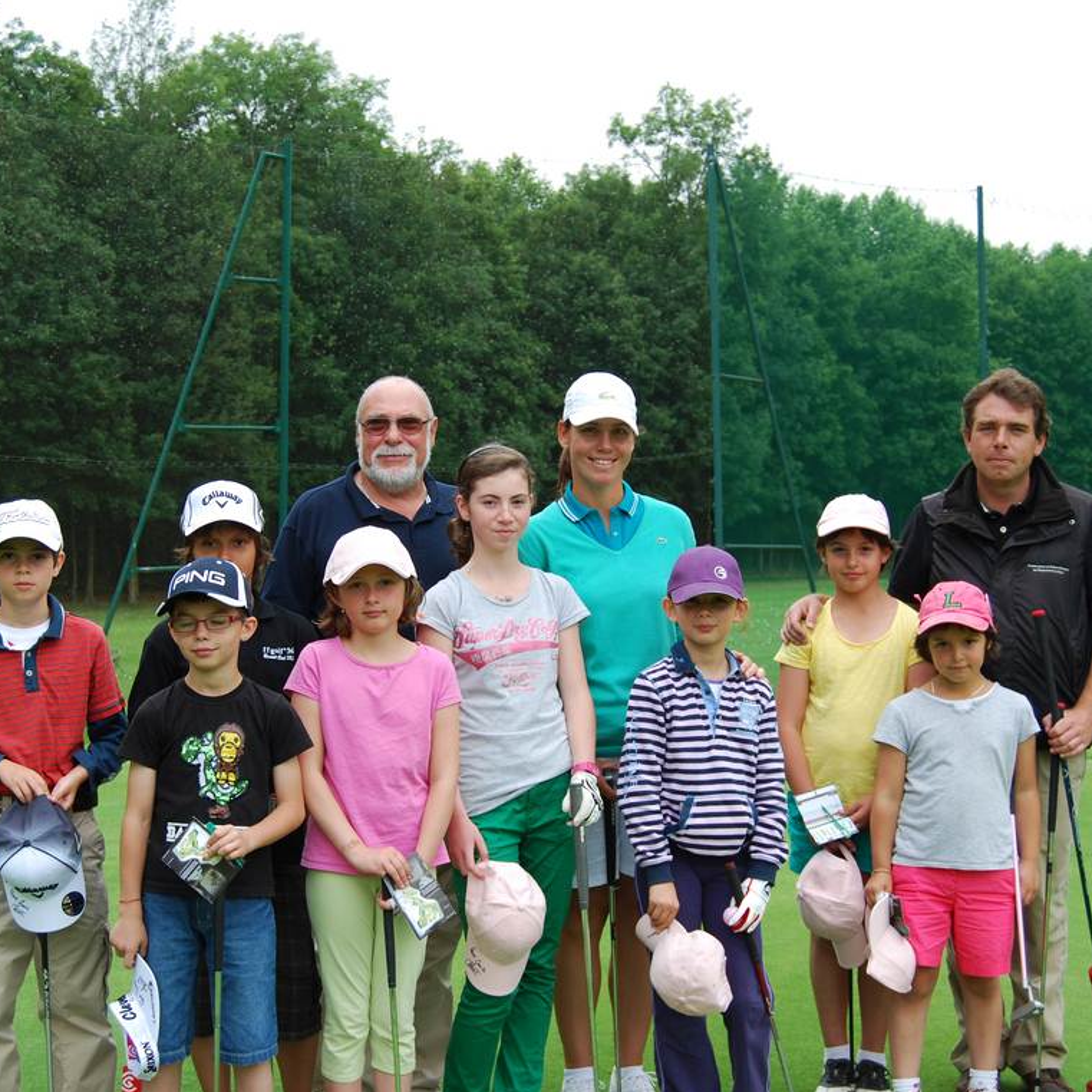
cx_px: 491
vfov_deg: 28.8
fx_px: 2129
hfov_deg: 28.8
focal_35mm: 60
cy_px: 548
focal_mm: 31
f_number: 5.6
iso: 110
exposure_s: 1/125
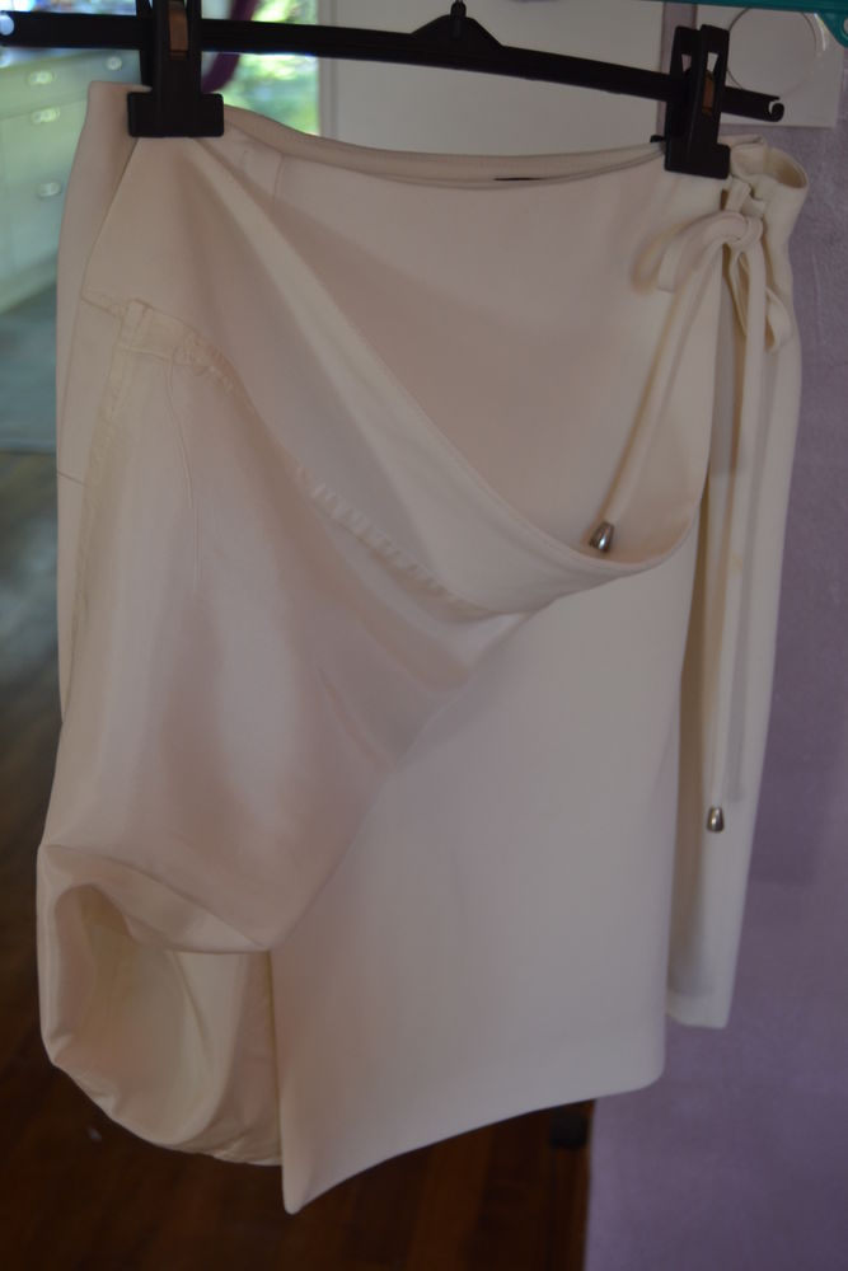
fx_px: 1483
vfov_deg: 46.4
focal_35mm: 42
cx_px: 424
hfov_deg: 31.9
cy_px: 636
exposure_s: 1/60
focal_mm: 28
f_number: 4
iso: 400
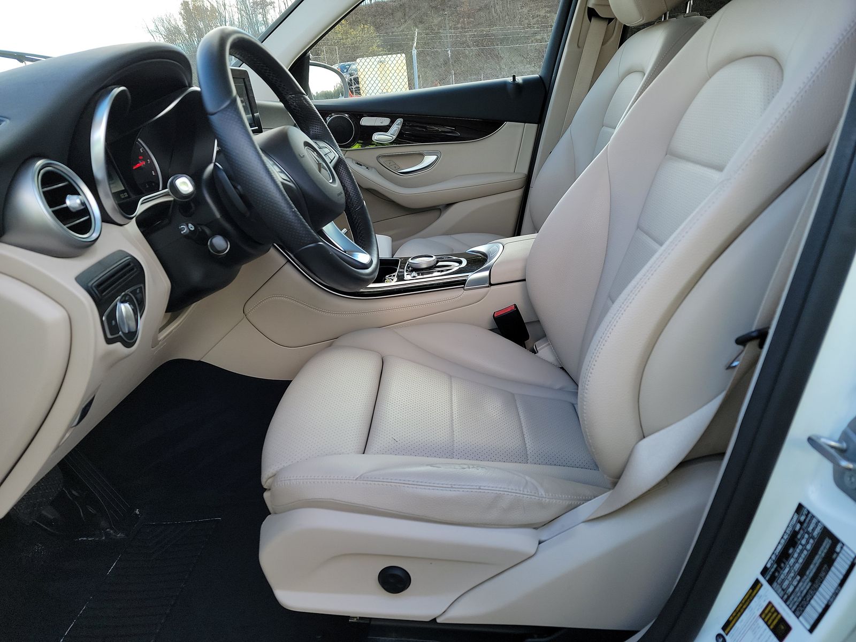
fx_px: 593
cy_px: 321
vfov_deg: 56.8
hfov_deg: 71.6
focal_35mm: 24
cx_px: 428
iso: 95
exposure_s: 1/119
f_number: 1.8
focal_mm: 6.7
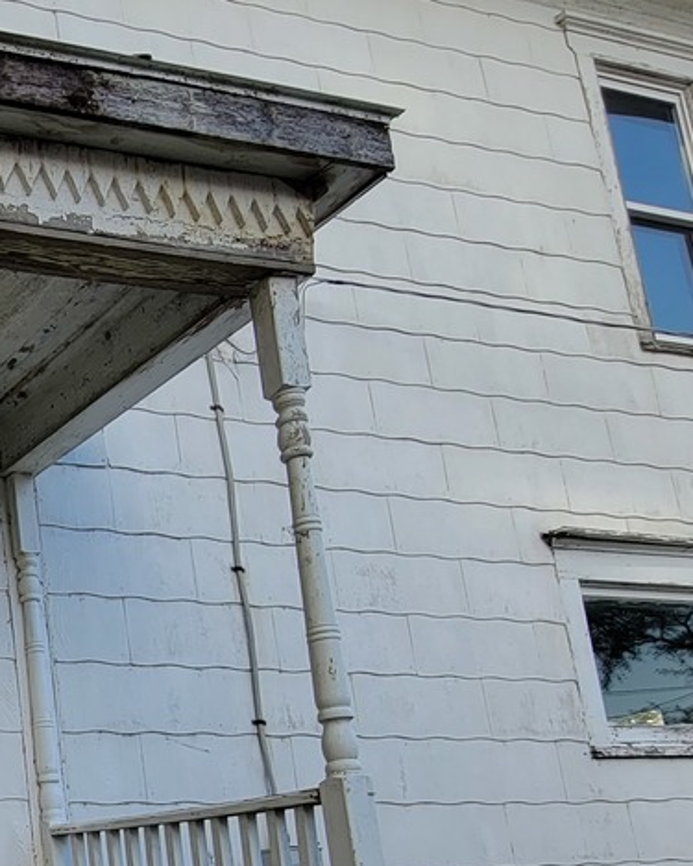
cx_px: -283
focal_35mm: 39
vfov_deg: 43.9
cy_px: 729
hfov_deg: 28.5
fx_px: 1000
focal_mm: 2.2
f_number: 2.2
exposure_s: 1/281
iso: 50
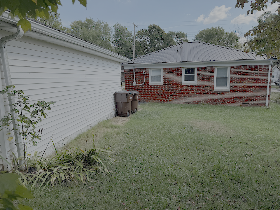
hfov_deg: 71.6
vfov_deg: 56.8
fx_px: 194
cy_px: 105
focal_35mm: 24
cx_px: 140
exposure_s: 1/2000
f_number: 1.78
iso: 80
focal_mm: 6.76
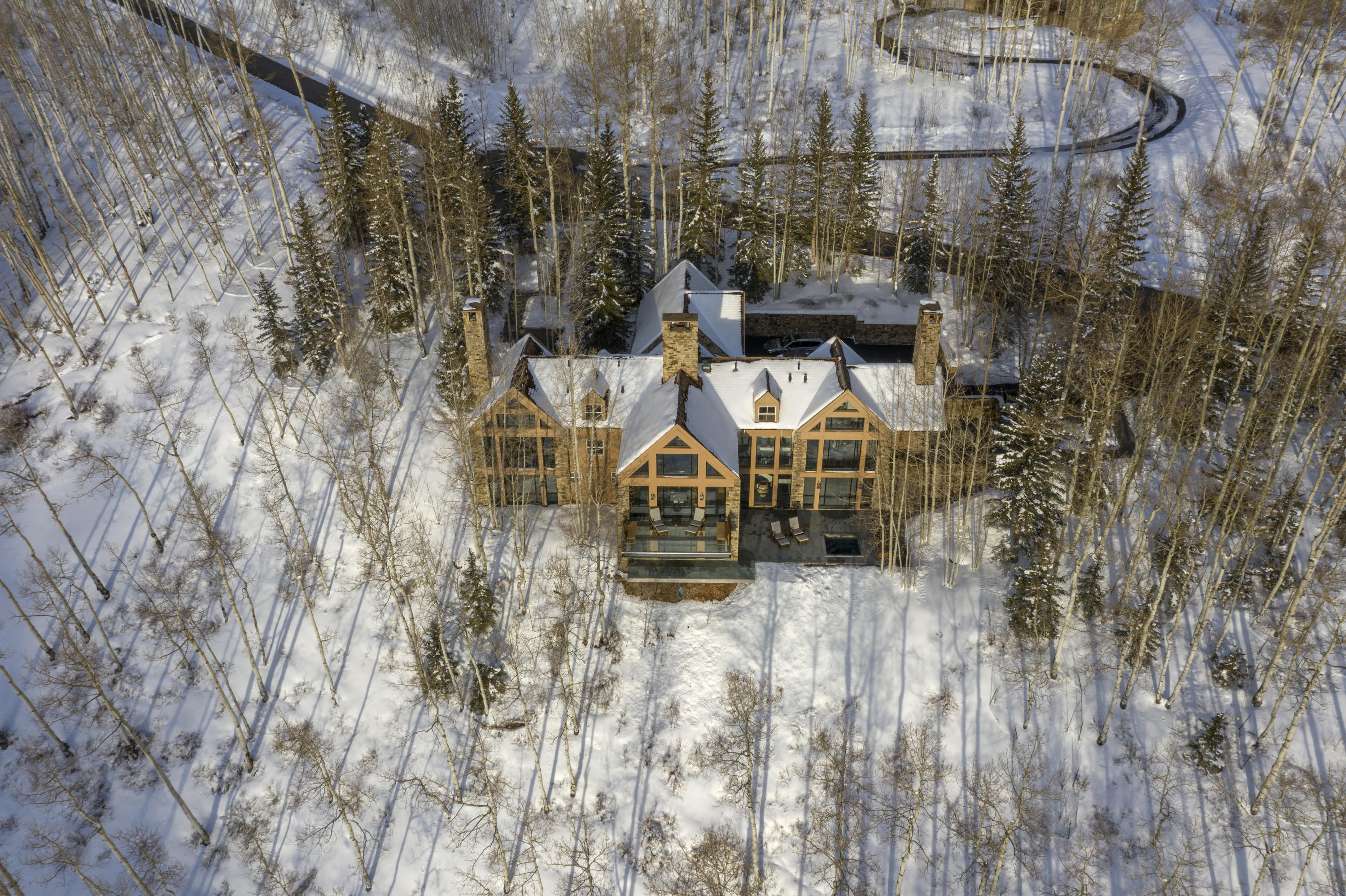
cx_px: 673
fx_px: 1046
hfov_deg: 65.5
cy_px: 448
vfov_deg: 46.4
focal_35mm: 28
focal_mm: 10.26
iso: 100
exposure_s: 1/160
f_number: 11
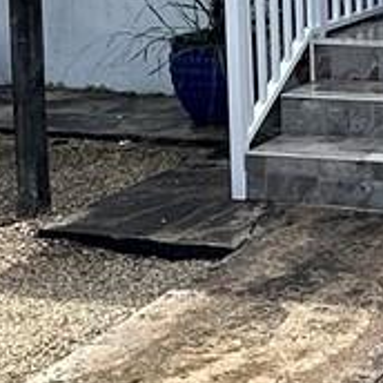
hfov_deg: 14.6
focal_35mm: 115
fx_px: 1440
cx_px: 481
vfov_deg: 14.8
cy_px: -27
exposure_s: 1/824
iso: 40
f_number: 2.2
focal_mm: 2.22
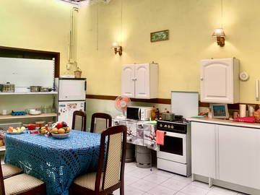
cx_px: 130
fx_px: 195
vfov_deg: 53.1
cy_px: 98
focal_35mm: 26
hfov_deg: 67.3
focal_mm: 4.25
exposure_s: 1/121
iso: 80
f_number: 1.8
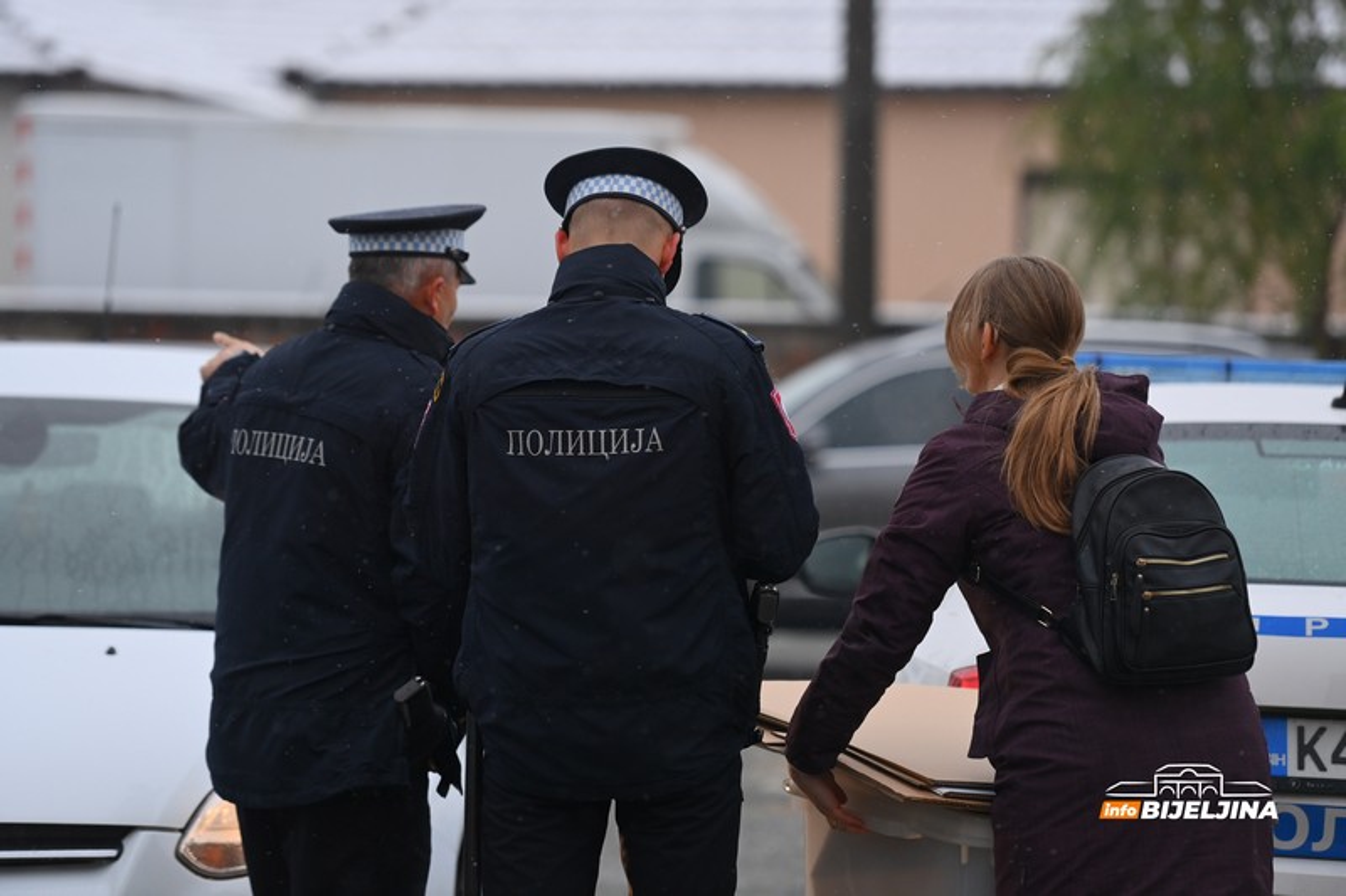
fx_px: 5607
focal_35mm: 150
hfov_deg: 13.7
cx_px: 673
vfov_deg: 9.1
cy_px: 448
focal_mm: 150
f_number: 2.8
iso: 500
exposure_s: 1/500
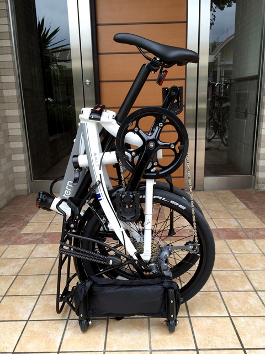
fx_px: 296
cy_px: 177
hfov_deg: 48.2
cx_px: 132
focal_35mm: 29
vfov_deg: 61.7
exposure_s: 1/216
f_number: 2.2
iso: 32
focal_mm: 4.15
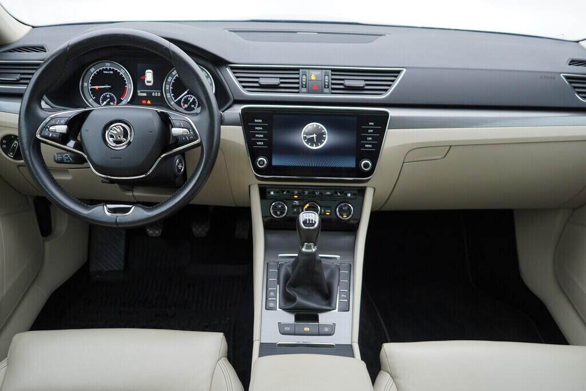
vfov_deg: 36.9
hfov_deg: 53.1
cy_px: 196
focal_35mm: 36
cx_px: 293
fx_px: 586
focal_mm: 24
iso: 125
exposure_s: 1/40
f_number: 2.8
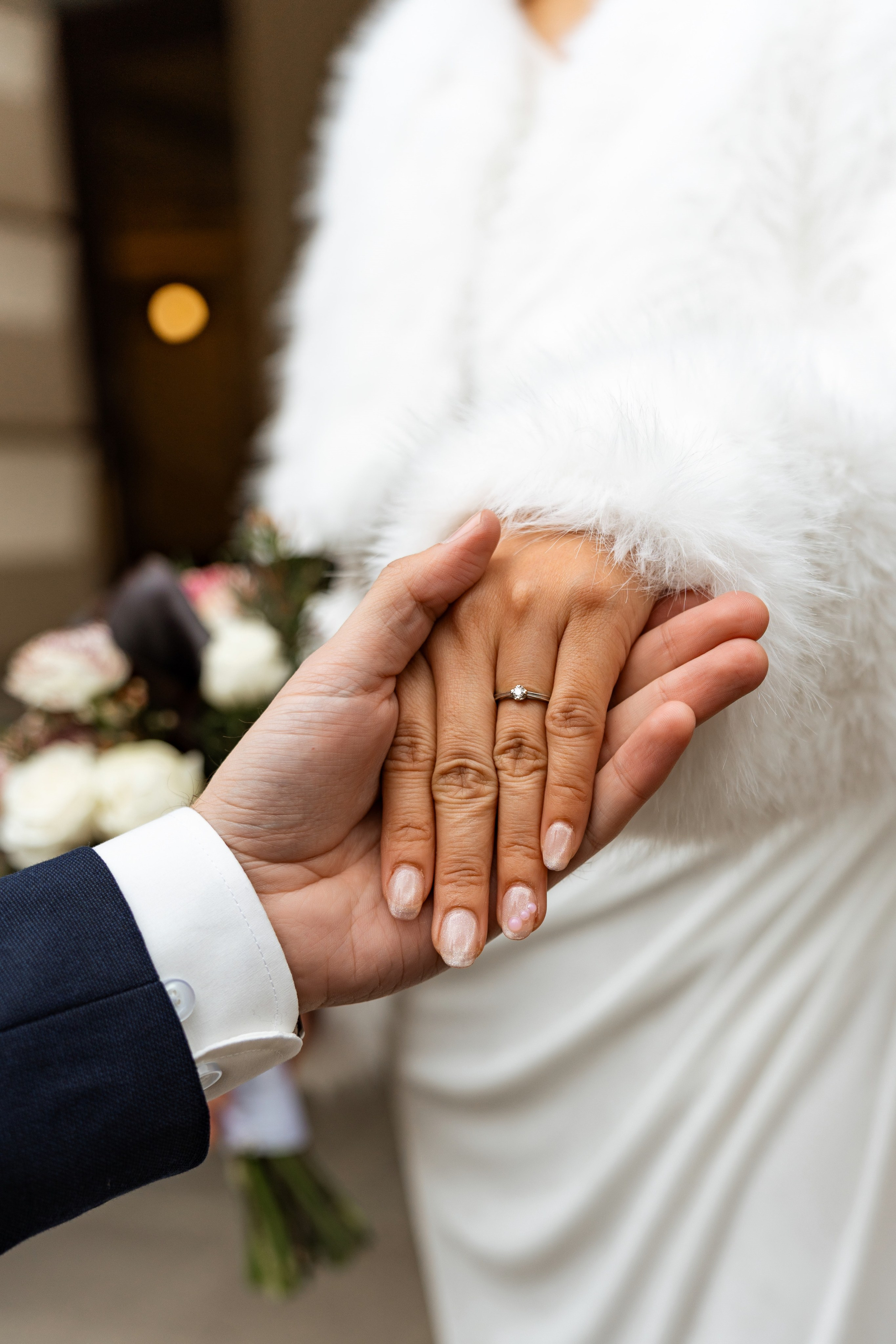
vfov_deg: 49.6
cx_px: 448
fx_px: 1456
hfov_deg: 34.2
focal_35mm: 39
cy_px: 672
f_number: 2.8
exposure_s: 1/320
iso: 200
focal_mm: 39
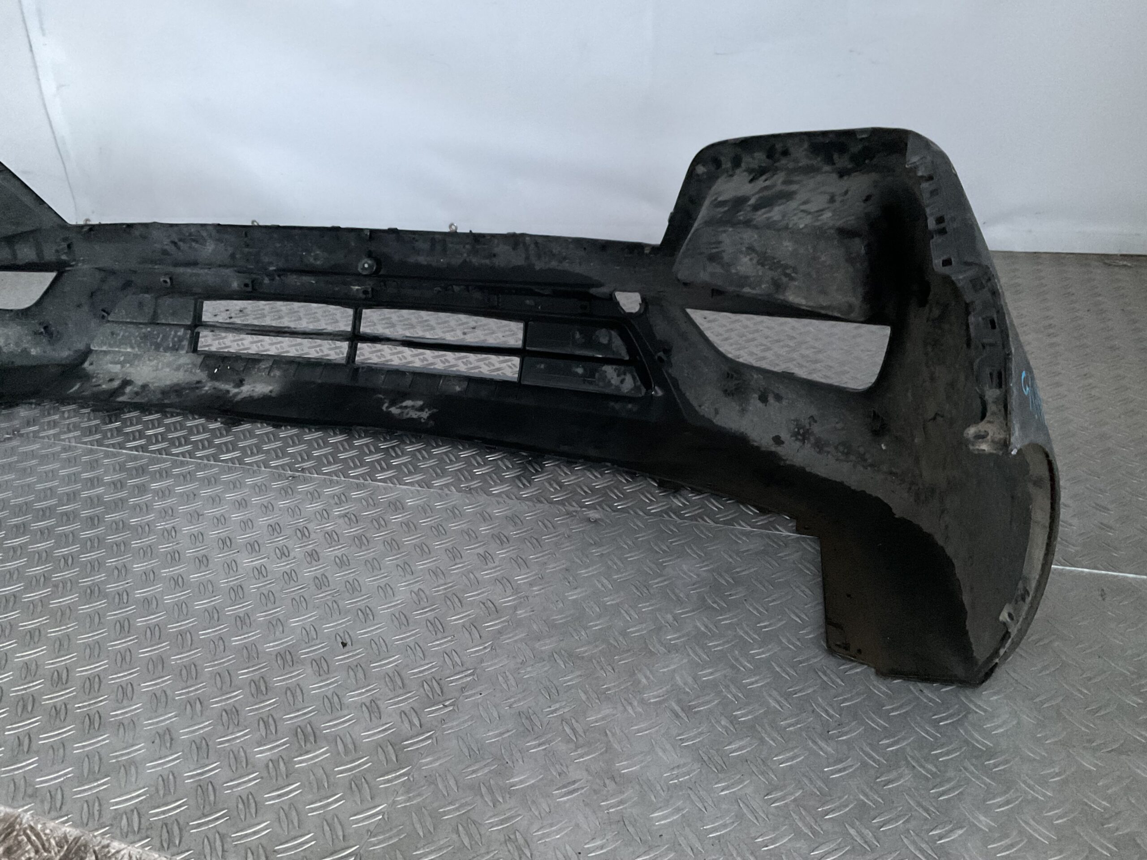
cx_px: 574
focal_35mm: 29
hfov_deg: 61.7
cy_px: 430
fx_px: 961
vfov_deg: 48.2
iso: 640
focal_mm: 3
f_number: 1.8
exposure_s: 1/30
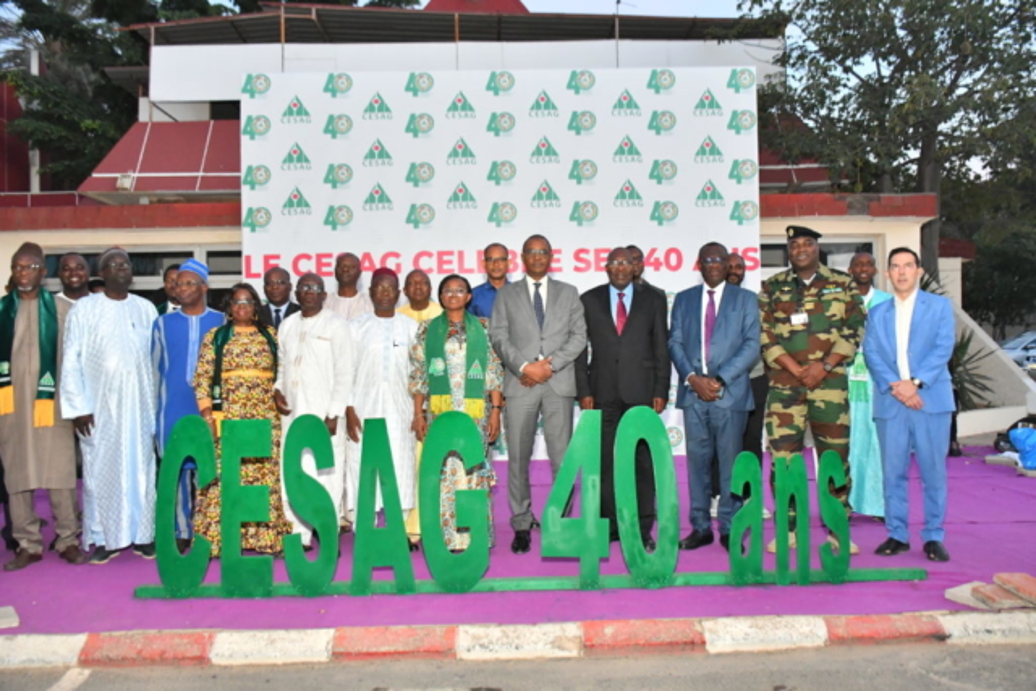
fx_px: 950
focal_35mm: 33
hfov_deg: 57.2
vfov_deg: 40.0
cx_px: 518
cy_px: 346
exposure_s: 1/250
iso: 2000
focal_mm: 22
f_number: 3.5
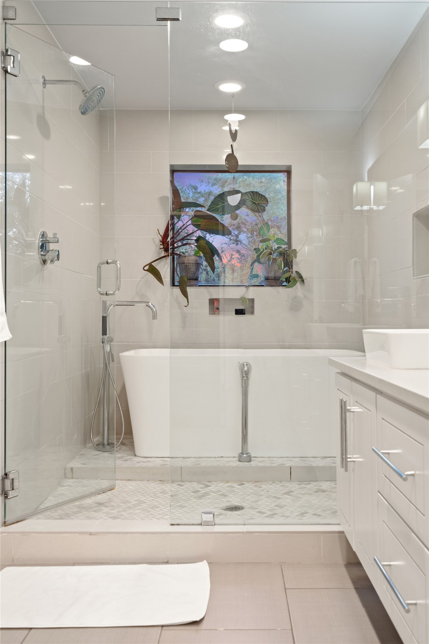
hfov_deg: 37.9
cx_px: 214
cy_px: 322
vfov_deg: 54.4
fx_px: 626
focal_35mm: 35
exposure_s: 1/1.25
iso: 500
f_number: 8
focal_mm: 35
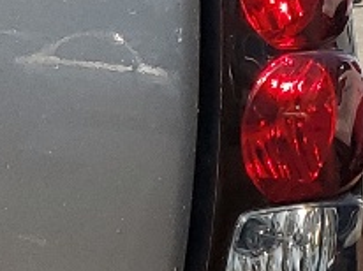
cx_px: -740
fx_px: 2116
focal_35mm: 202
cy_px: 148
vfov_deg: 7.3
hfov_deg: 8.3
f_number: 1.5
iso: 50
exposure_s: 1/3333
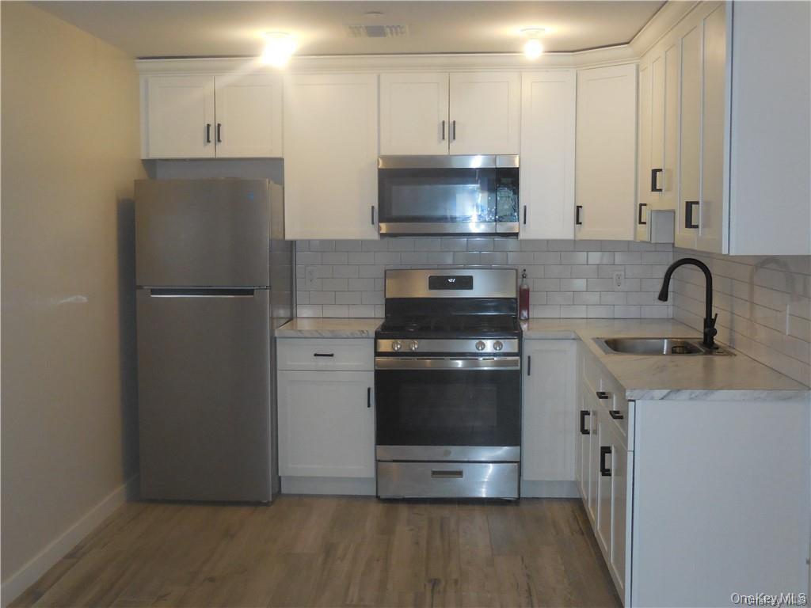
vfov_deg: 32.2
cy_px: 304
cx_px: 406
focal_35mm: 45
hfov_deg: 42.1
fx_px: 1054
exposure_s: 1/60
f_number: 4.2
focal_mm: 8.1
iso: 400
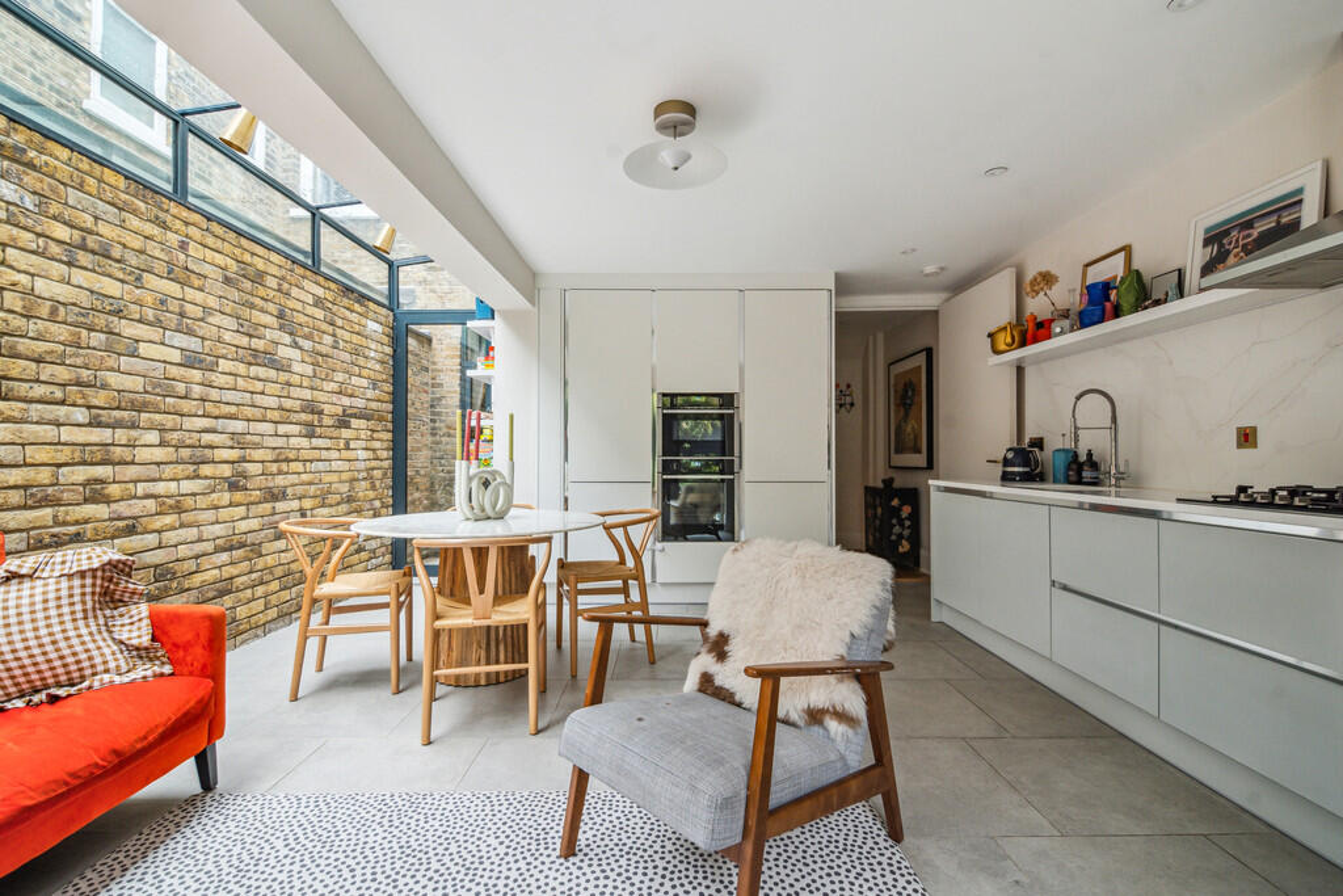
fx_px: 597
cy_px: 448
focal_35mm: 16
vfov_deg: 73.8
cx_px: 672
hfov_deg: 96.7
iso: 3200
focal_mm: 16
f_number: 11
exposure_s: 1/30
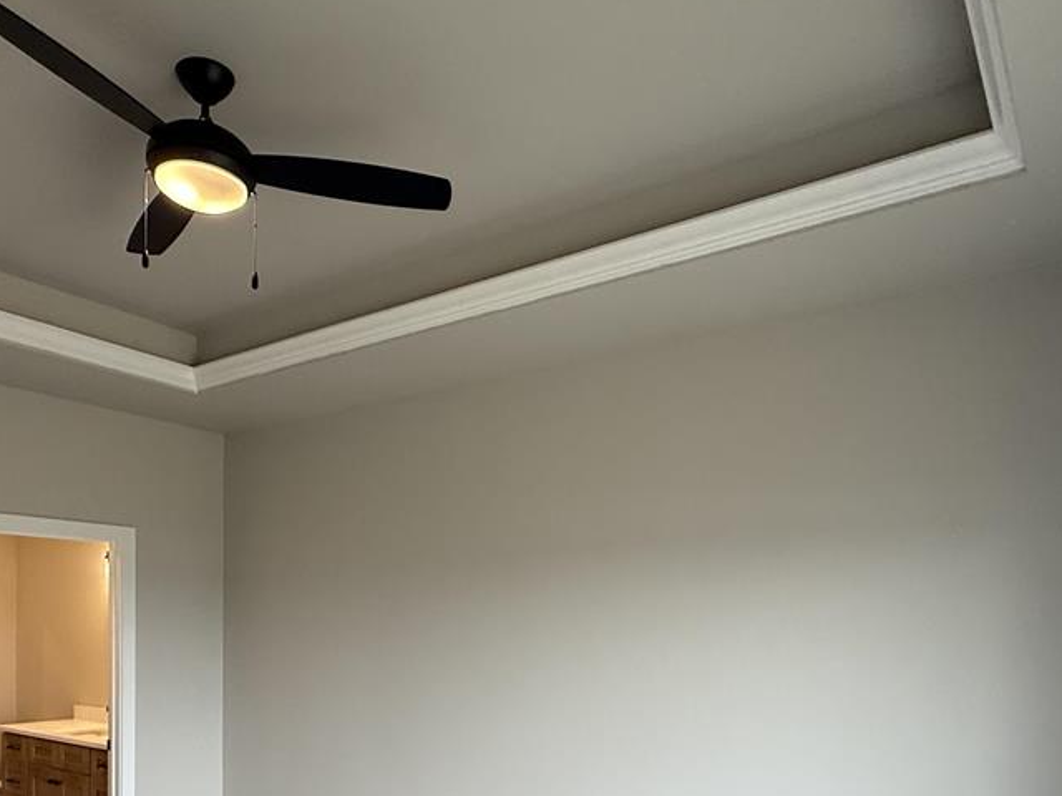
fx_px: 859
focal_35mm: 28
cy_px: 643
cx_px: 471
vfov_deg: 46.9
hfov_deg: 63.3
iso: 160
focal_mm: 2.22
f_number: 2.2
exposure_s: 1/120
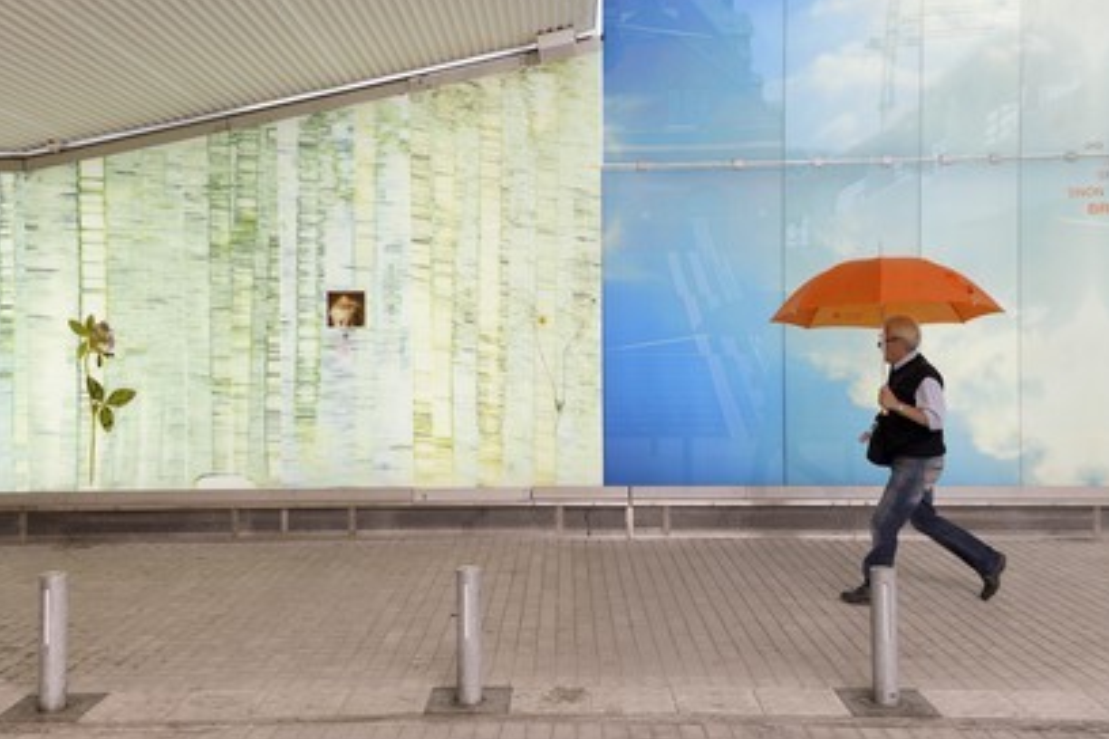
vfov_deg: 36.9
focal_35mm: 36
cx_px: 544
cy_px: 361
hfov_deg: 53.1
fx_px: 1109
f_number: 4.5
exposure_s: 1/200
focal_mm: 35
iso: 800
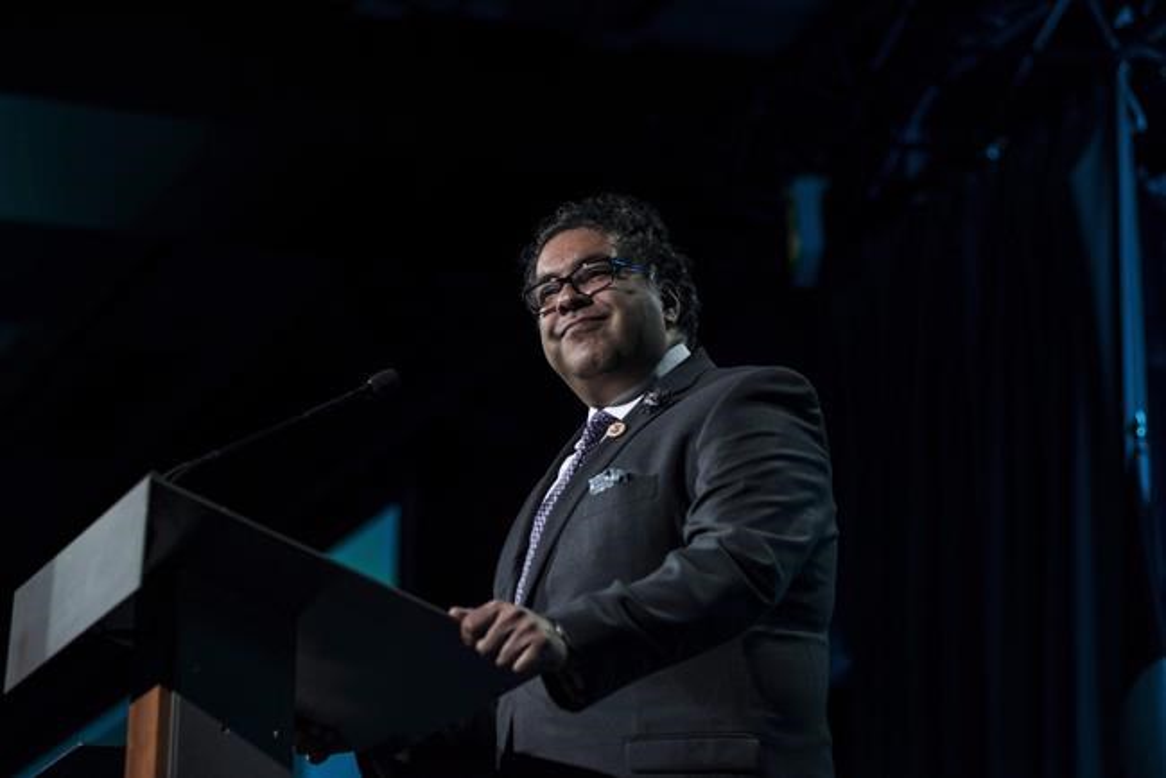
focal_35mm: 120
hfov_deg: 17.1
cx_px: 583
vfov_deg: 11.4
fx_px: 3888
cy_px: 389
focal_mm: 120
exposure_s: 1/500
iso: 400
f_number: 4.5
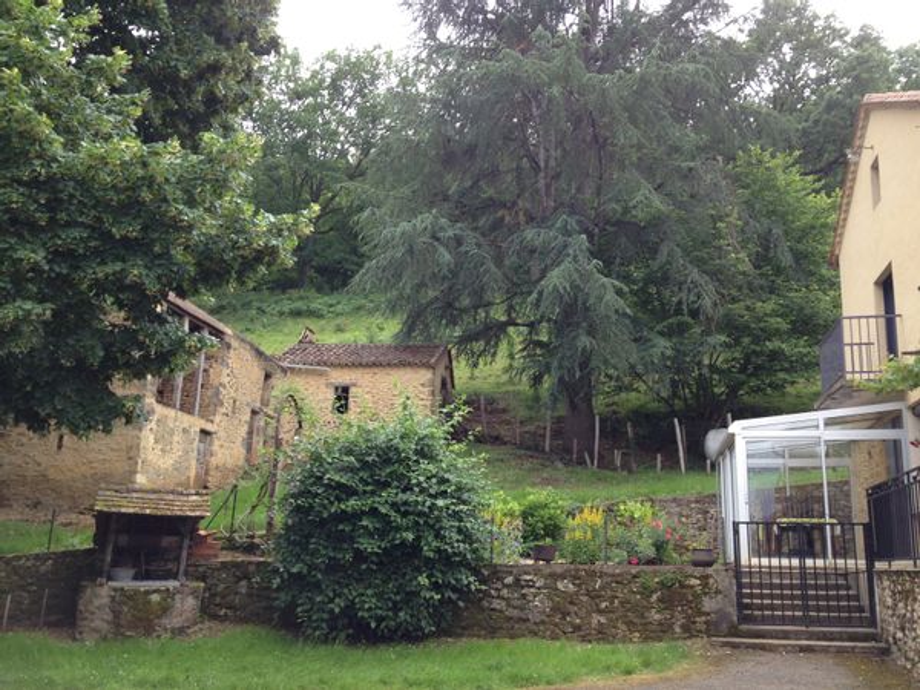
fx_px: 930
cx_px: 460
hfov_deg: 52.6
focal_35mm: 35
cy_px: 345
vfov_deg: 40.7
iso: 50
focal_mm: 4.28
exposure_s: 1/294
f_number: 2.4
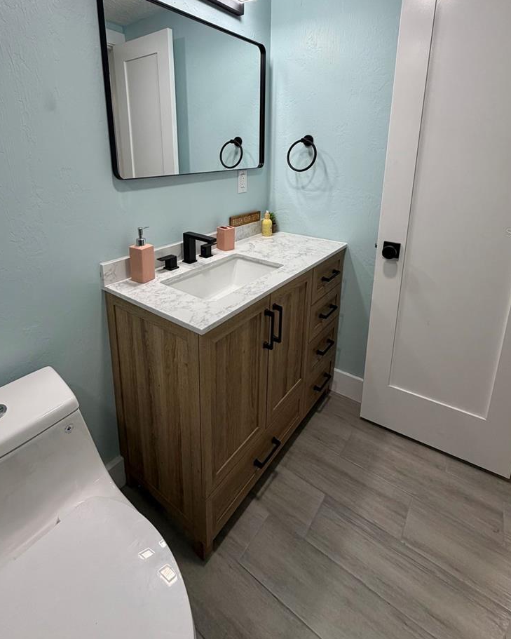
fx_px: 340
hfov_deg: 73.7
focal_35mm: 18
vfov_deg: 84.4
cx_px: 240
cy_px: 232
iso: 125
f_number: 2.2
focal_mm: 2.22
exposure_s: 1/120
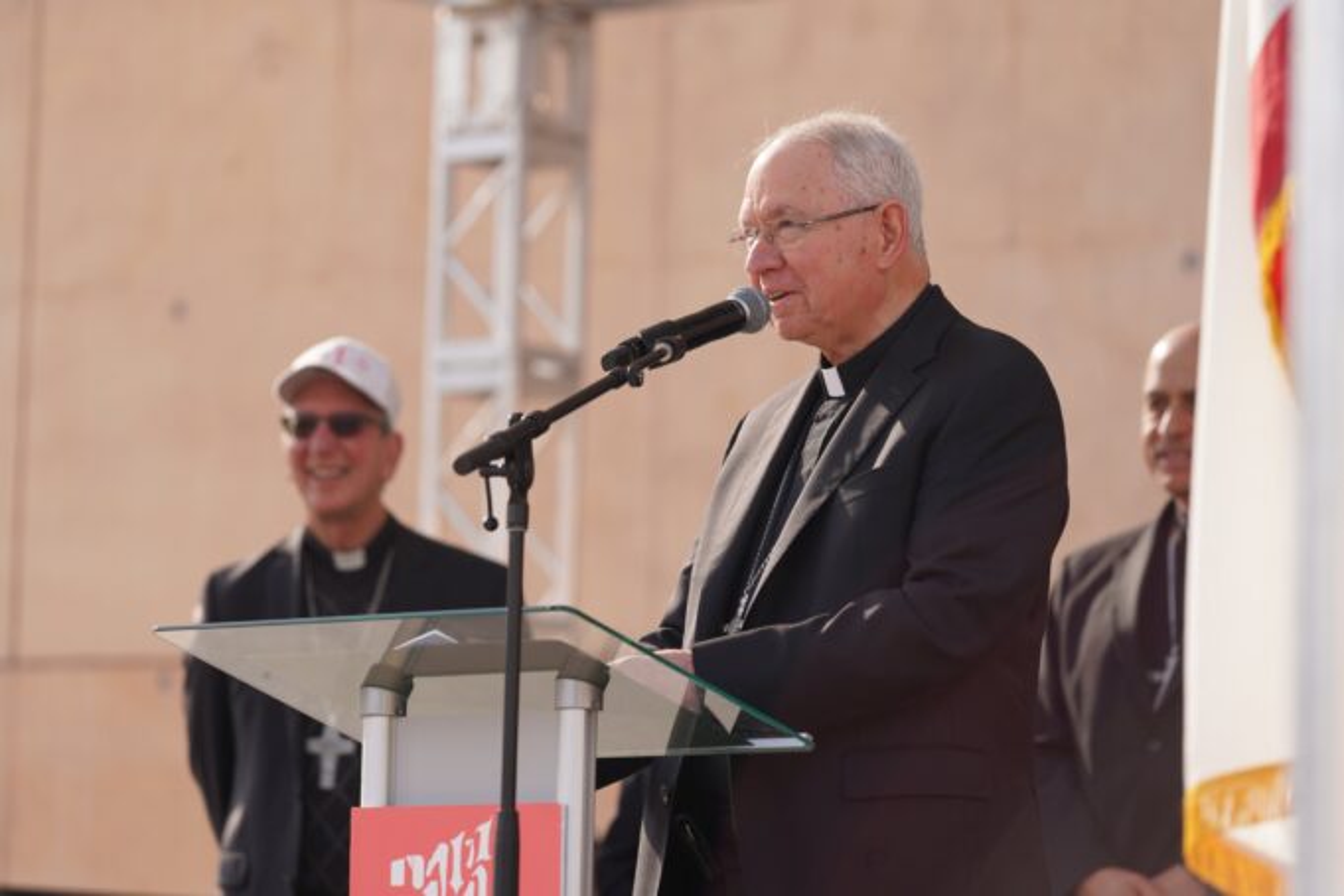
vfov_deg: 8.2
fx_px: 6272
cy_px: 448
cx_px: 672
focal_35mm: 168
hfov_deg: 12.2
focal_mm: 168
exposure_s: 1/200
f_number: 4.5
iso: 100
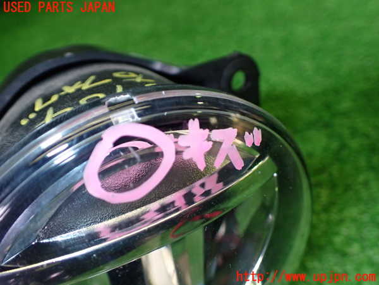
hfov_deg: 60.0
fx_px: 328
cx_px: 190
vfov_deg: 46.8
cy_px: 142
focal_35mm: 30
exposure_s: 1/30
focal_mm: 5.4
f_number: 6.3
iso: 400
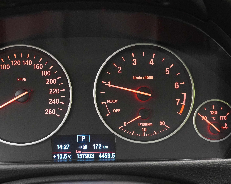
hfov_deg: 32.3
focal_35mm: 58
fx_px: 397
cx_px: 81
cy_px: 101
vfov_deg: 26.2
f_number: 4.5
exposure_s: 1/50
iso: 5000
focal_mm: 28
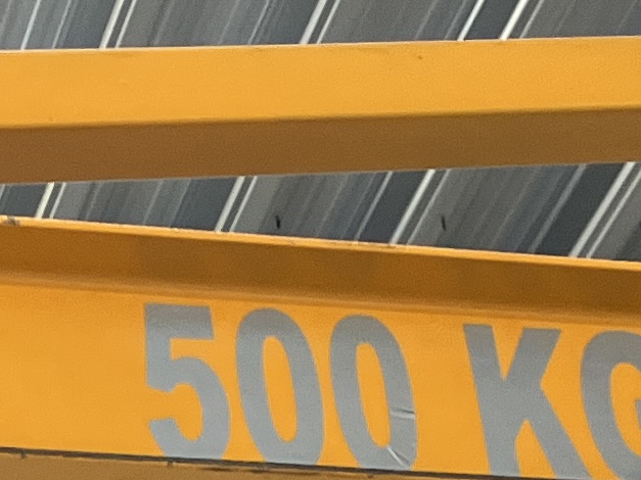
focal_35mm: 180
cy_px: 727
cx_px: -41
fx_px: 3333
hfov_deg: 10.9
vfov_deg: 8.1
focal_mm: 3.99
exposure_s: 1/100
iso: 80
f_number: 1.8
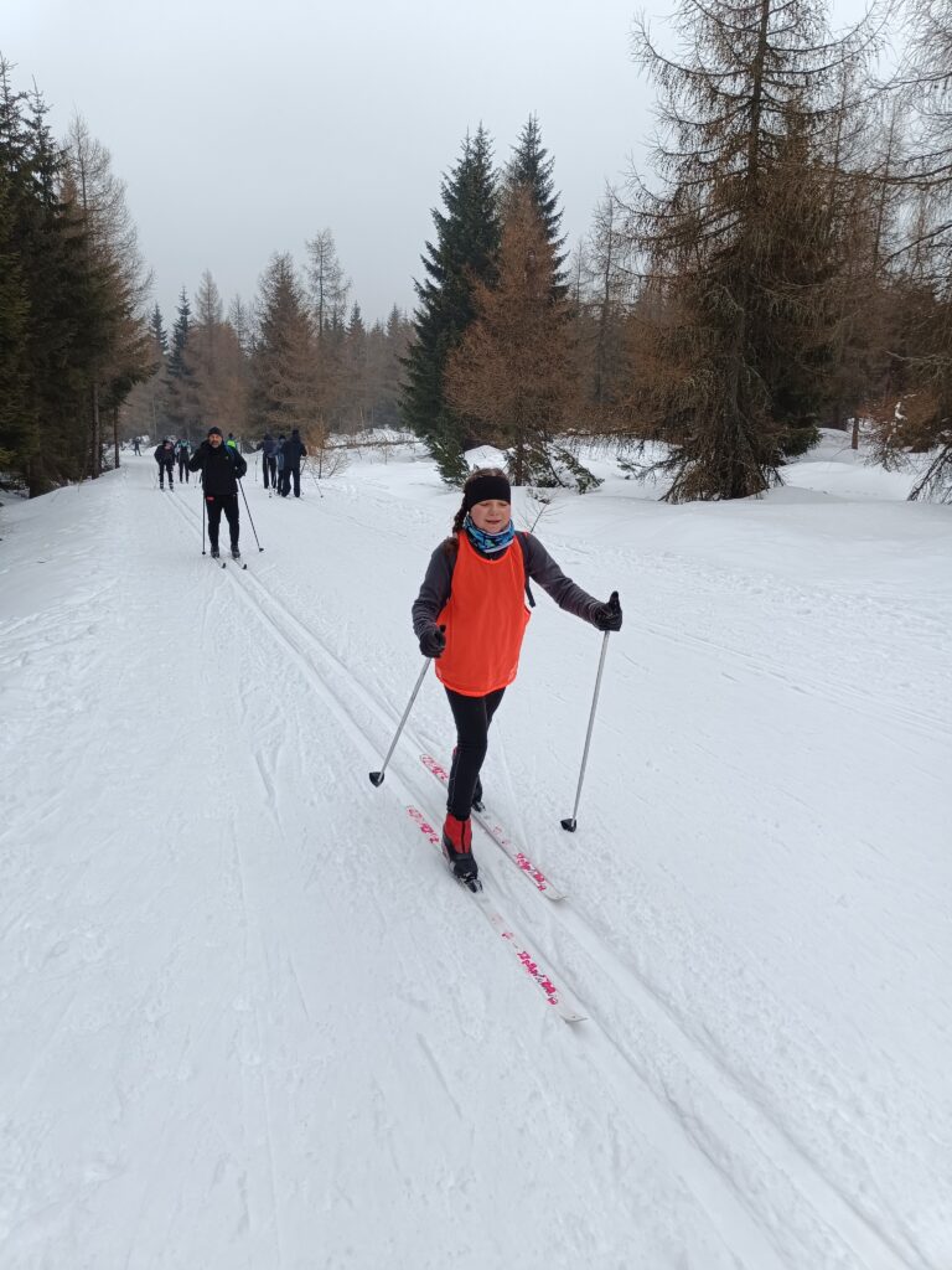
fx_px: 880
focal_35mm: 24
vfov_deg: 71.6
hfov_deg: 56.8
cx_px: 476
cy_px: 635
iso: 52
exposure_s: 1/291
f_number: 1.88
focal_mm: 5.59
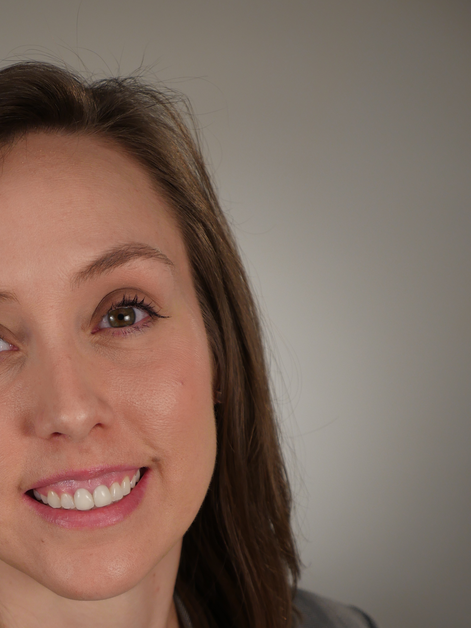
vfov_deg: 15.3
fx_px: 2322
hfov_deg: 11.5
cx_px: 67
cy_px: 542
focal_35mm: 128
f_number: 2.8
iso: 200
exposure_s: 1/200
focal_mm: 35
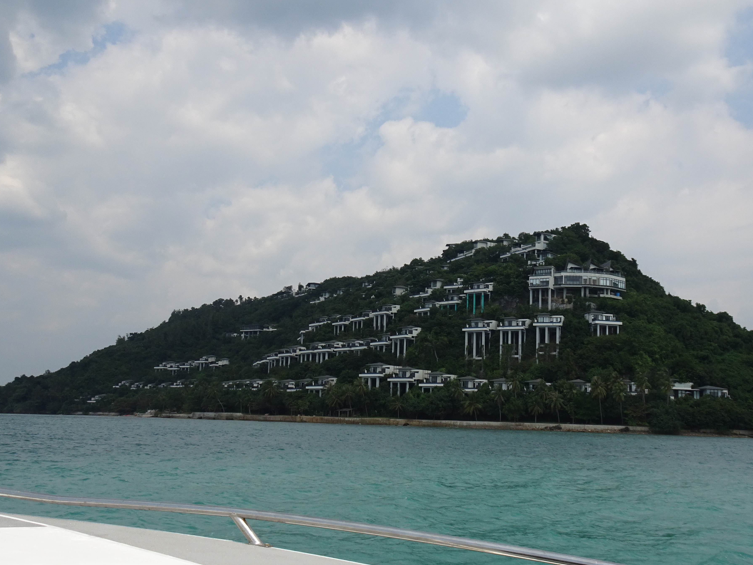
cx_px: 436
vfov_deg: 41.8
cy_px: 301
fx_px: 740
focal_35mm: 34
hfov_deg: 53.7
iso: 80
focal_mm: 4.34
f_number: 3.5
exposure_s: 1/1250
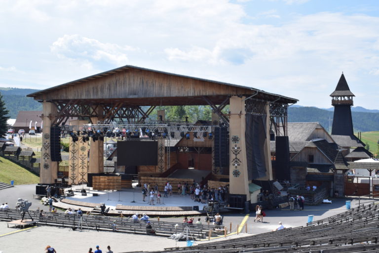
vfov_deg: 29.0
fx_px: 490
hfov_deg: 42.3
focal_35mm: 46
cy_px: 126
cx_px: 190
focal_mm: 31
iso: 100
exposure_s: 1/100
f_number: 13
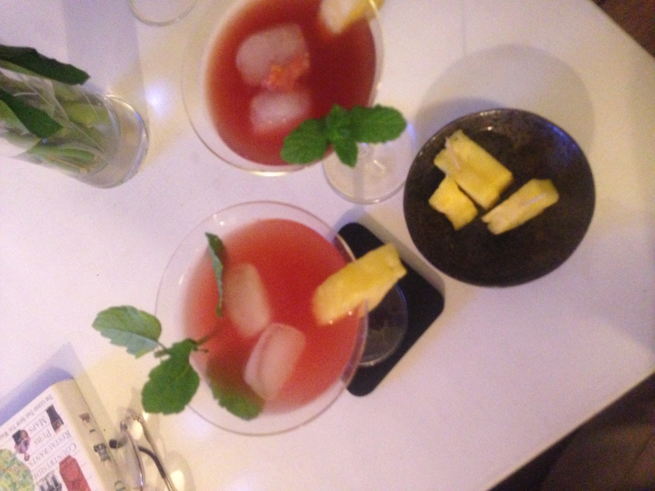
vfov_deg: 42.9
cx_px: 328
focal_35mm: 33
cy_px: 246
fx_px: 624
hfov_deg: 55.4
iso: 800
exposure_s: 1/15
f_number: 2.4
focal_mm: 4.12
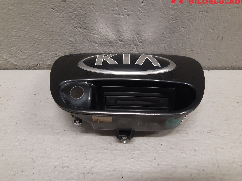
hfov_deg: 61.6
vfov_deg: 48.2
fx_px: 203
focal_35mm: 29
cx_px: 117
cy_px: 82
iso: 160
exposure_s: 1/50
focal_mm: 3.93
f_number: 1.7
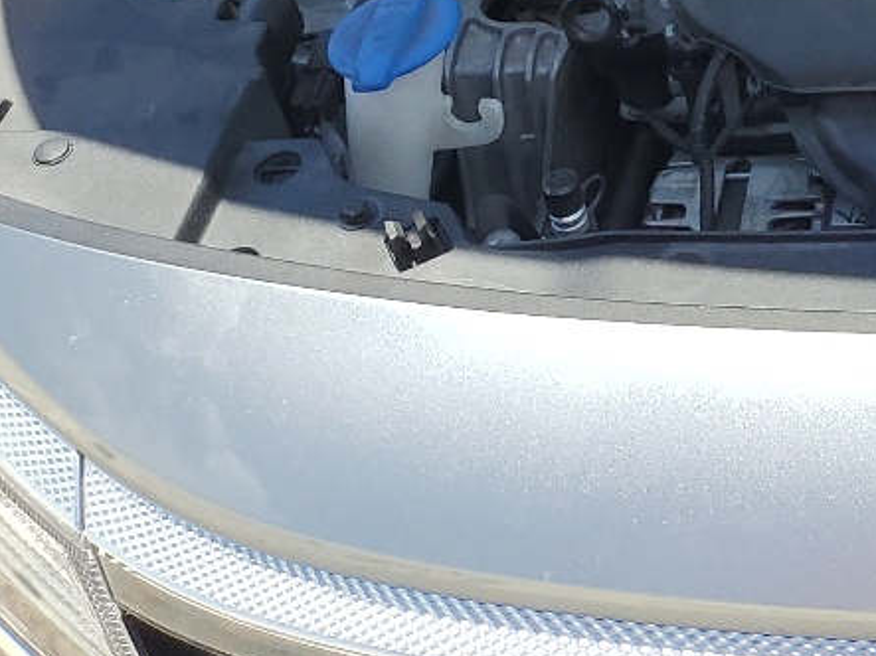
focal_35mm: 94
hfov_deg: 18.3
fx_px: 2378
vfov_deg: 14.4
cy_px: -409
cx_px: 1358
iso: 50
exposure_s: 1/1429
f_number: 1.5
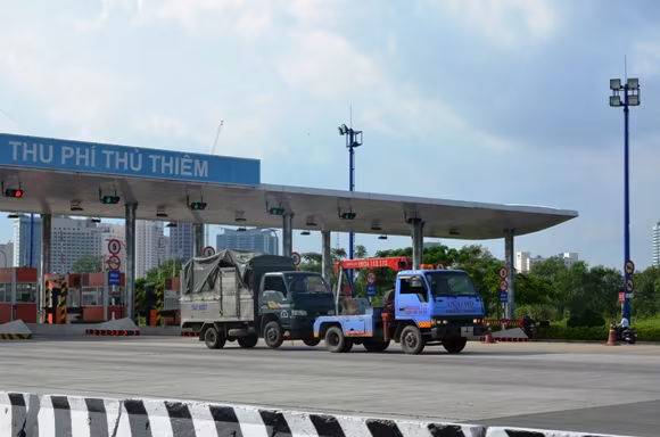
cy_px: 218
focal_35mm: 72
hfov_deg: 28.1
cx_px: 330
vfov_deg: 18.8
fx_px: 1317
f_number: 11
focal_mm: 48
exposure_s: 1/500
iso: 400
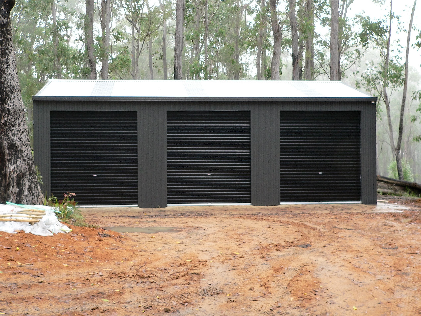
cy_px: 158
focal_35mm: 50
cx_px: 210
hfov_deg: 38.2
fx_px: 608
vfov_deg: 29.1
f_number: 2.8
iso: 150
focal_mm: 8.3
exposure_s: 1/60
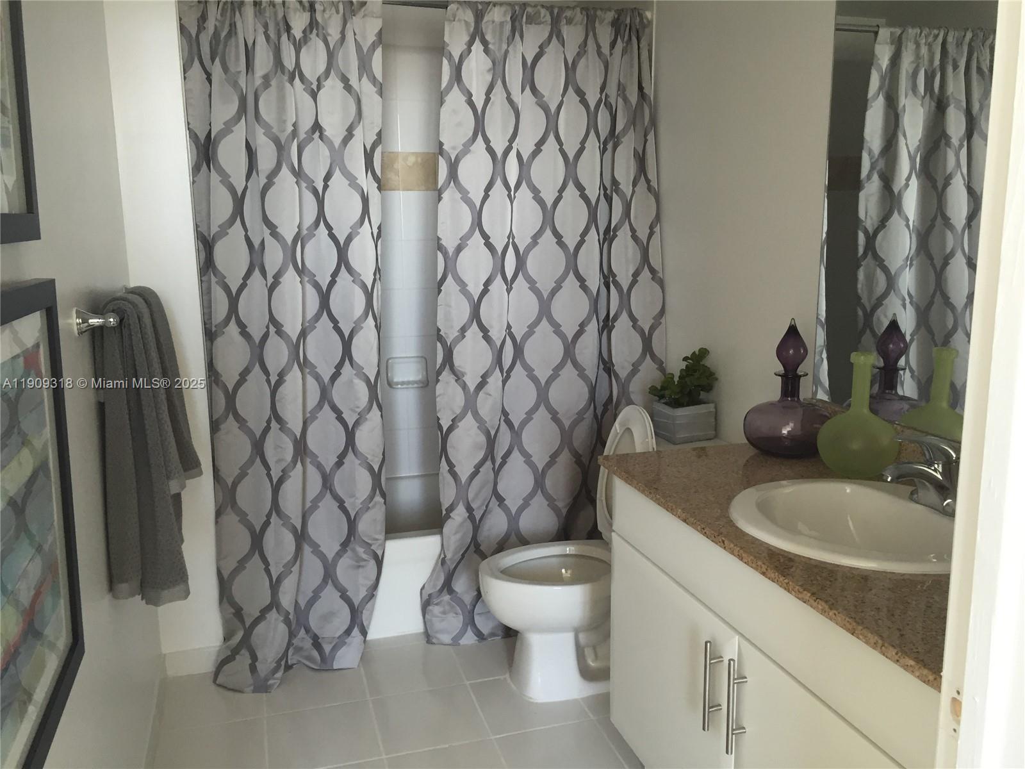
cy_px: 384
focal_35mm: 29
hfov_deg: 61.7
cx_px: 512
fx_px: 859
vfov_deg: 48.2
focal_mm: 4.15
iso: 64
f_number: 2.2
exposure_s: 1/30
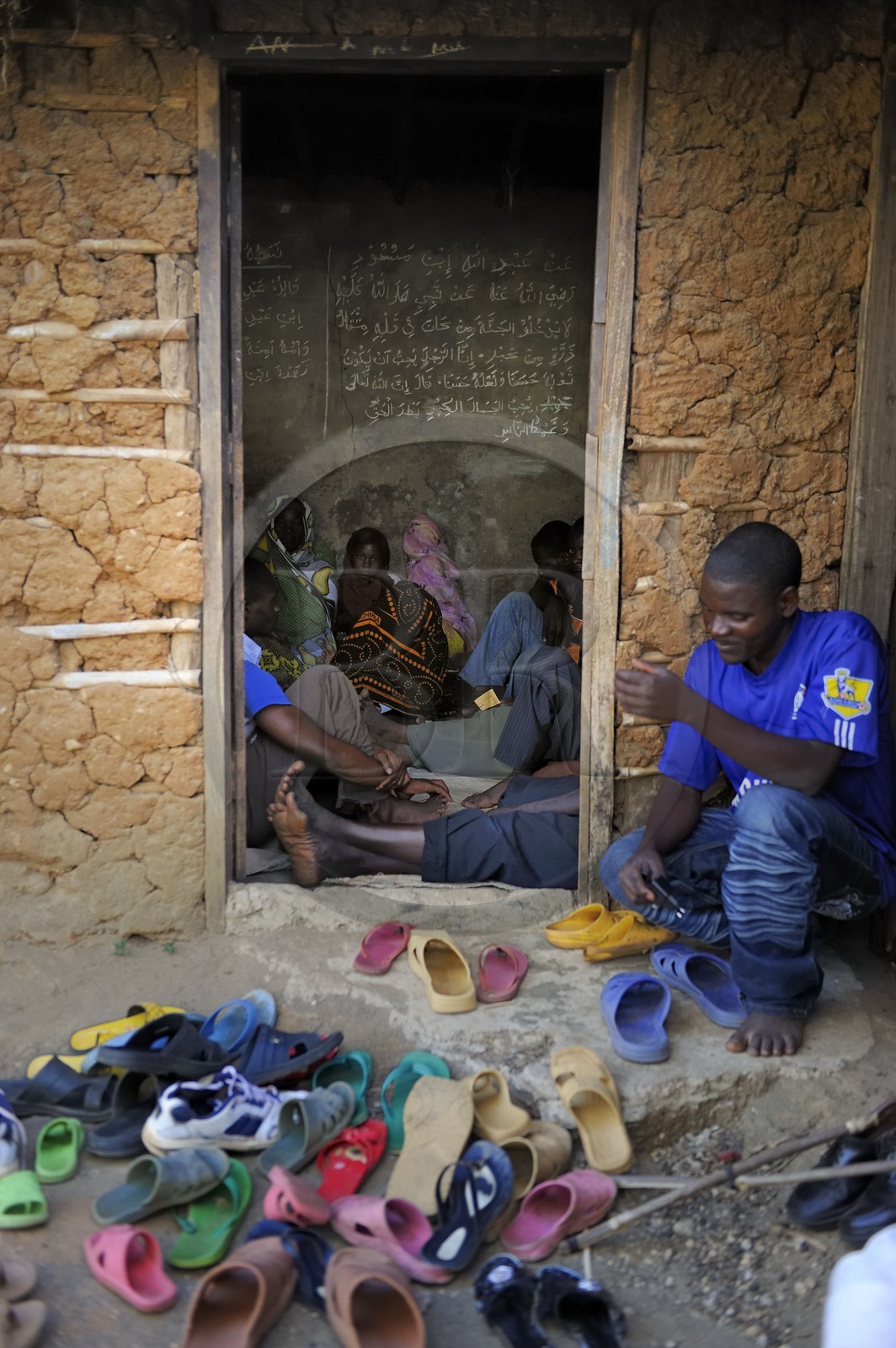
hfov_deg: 36.8
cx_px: 448
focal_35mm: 36
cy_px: 674
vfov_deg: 53.2
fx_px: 1346
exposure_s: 1/200
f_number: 2.8
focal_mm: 36
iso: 400
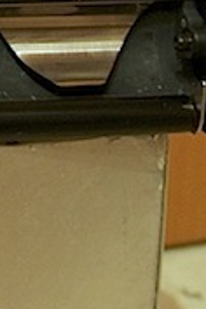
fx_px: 1047
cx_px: -229
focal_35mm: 122
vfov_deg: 16.4
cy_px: -9
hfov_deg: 10.2
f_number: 4
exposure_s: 1/2
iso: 1600
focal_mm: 18
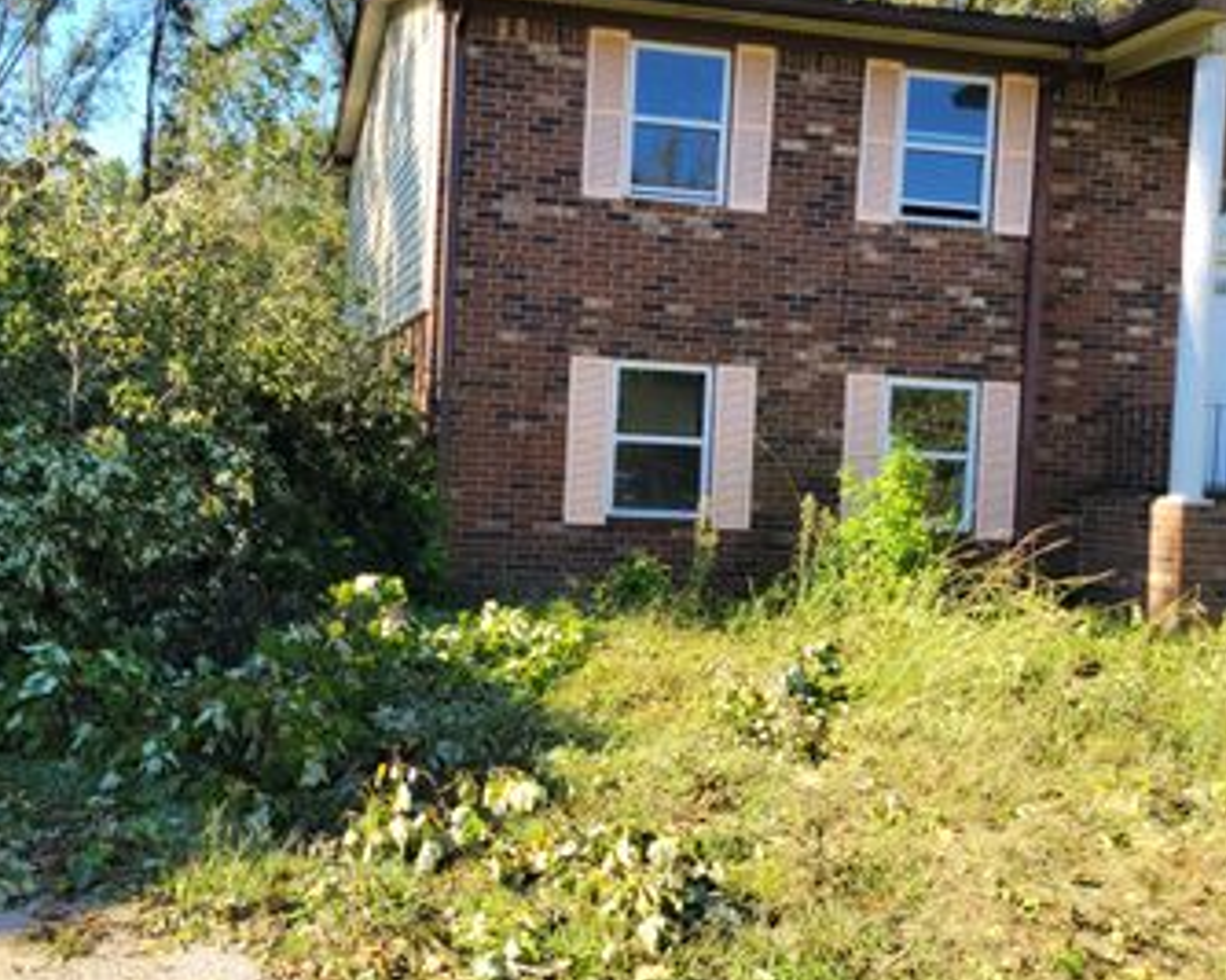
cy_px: 453
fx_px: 1378
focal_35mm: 38
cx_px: 532
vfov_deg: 39.1
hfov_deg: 47.8
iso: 40
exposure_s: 1/619
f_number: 1.8
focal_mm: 5.4
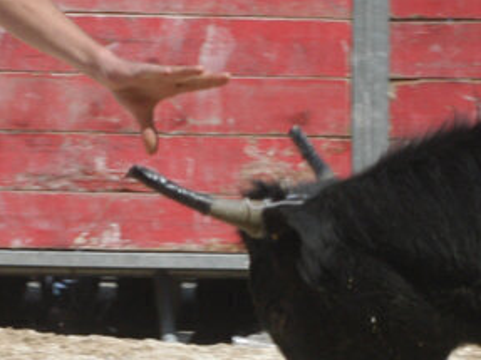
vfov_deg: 3.4
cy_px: 266
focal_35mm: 435
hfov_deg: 4.6
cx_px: 329
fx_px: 6042
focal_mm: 80
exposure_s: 1/500
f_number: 11
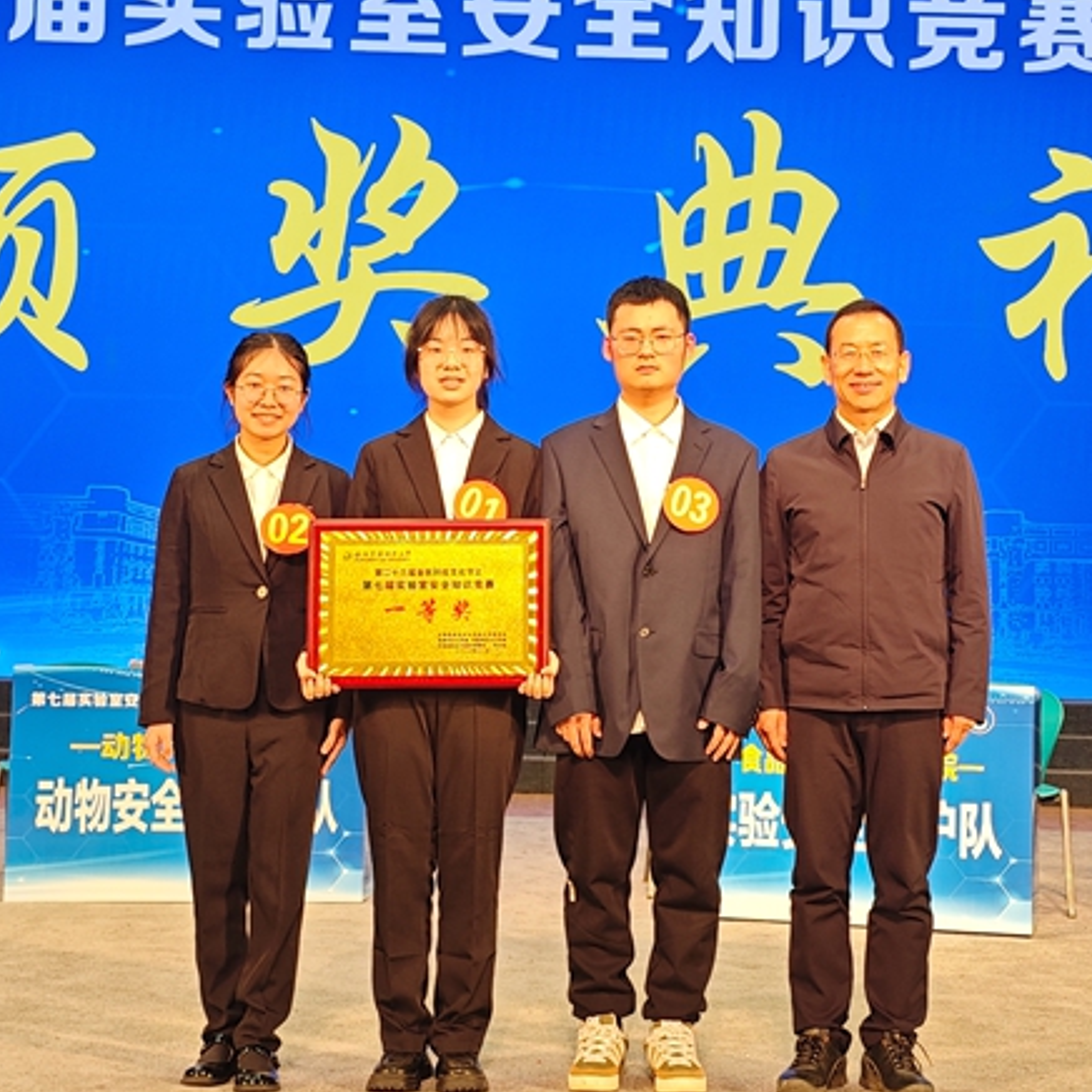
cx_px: 581
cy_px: 551
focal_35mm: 28
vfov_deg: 57.3
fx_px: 999
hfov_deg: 57.3
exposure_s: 1/100
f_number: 1.9
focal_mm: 8.7
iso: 250
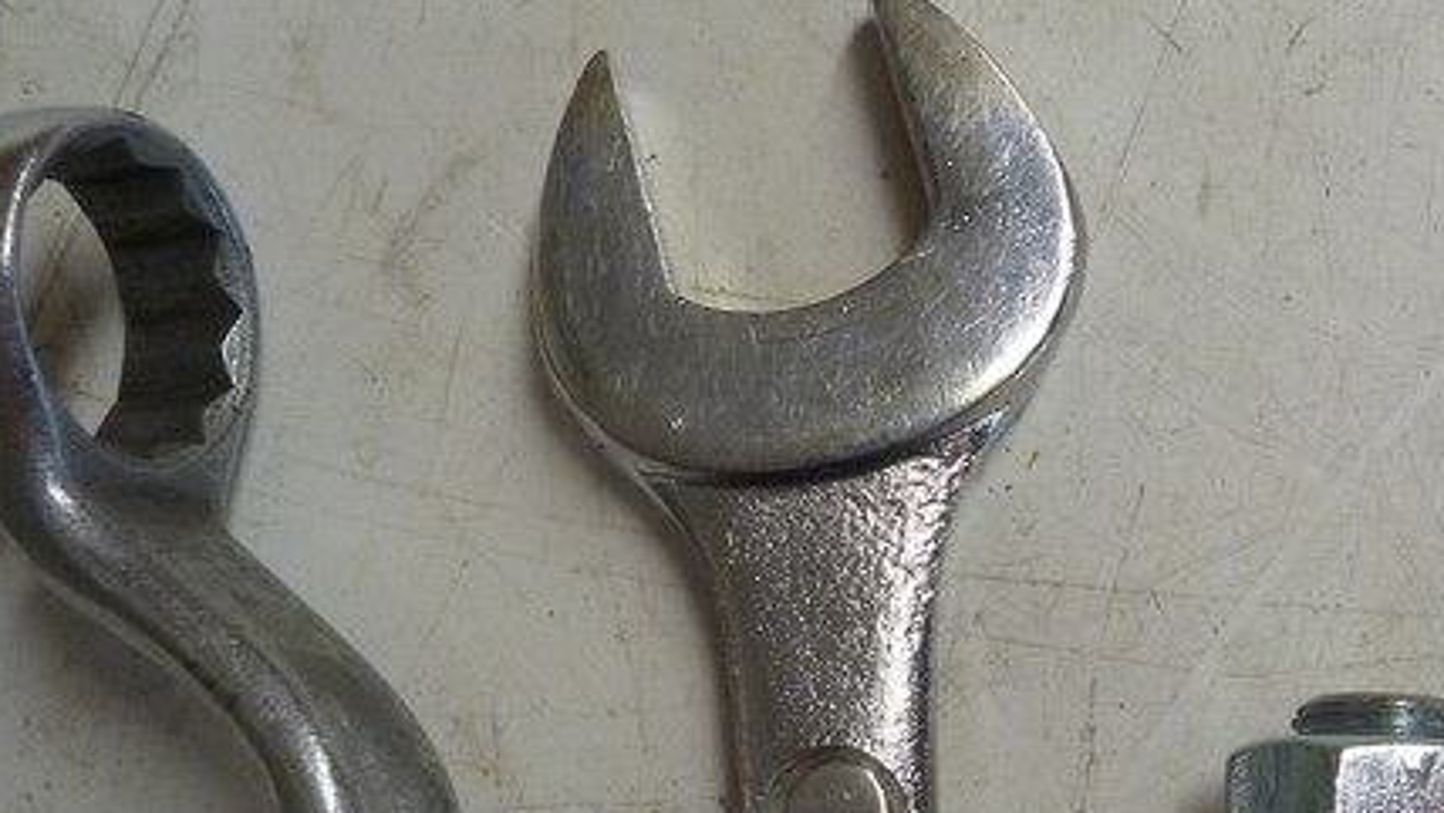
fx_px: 2183
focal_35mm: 57
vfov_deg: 20.7
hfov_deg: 36.3
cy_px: 735
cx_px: 931
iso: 320
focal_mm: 4.9
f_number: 3.3
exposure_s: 1/30
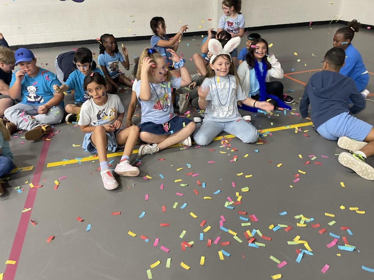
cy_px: 140
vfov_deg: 53.1
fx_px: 281
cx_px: 187
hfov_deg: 67.3
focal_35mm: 26
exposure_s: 1/60
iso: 200
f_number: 1.6
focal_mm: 4.2
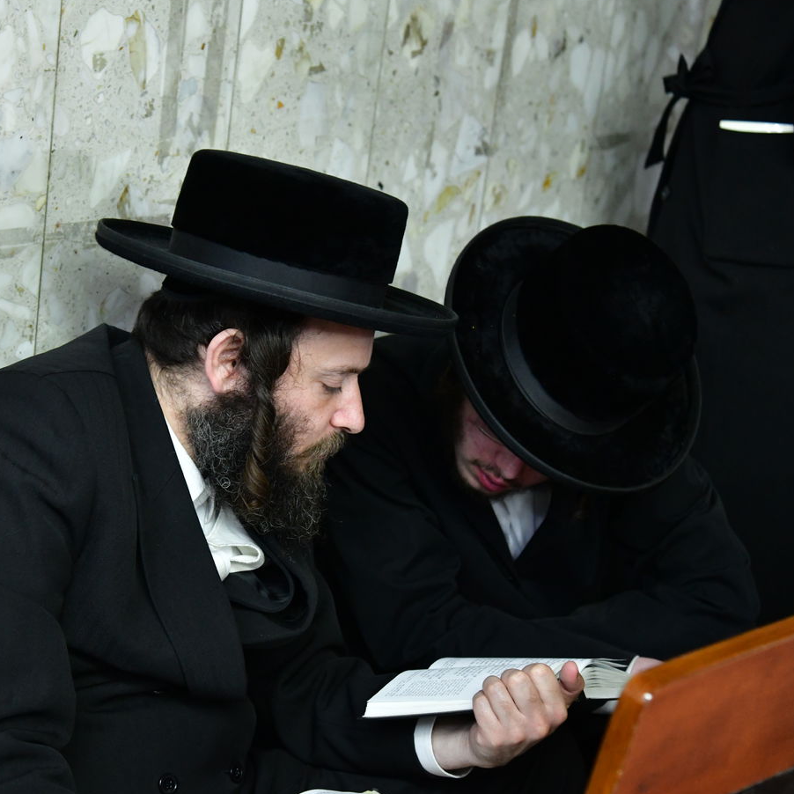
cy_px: 390
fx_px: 2258
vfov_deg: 19.9
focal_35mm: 87
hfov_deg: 19.8
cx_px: 226
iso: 5000
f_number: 5.6
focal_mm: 66
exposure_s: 1/100
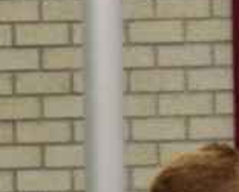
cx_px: 259
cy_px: 554
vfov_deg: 3.6
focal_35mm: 418
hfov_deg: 4.6
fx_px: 2955
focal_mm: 55
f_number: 7.1
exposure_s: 1/200
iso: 5000
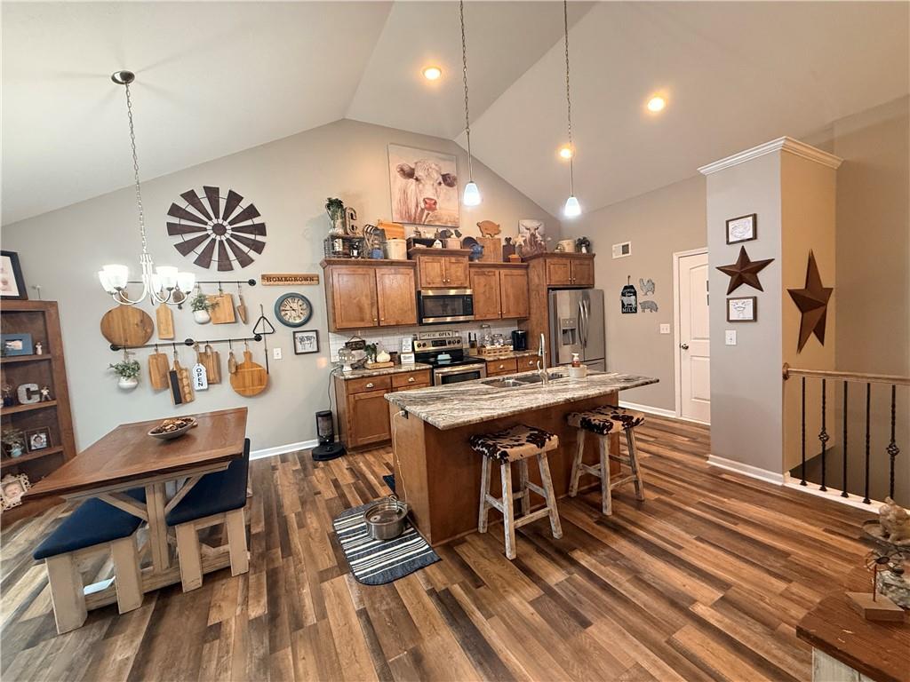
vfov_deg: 85.7
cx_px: 455
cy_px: 341
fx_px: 368
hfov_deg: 102.1
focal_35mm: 14
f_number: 2.2
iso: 400
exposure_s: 1/60
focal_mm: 2.22
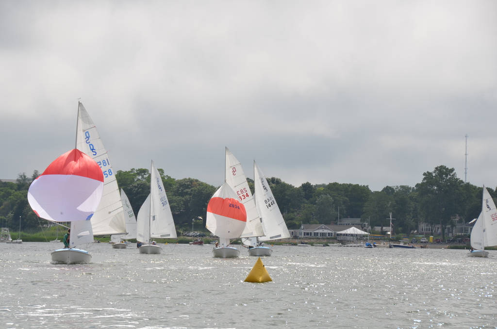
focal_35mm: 168
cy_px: 164
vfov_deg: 8.1
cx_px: 248
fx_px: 2314
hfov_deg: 12.3
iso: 100
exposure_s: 1/320
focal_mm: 112
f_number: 9
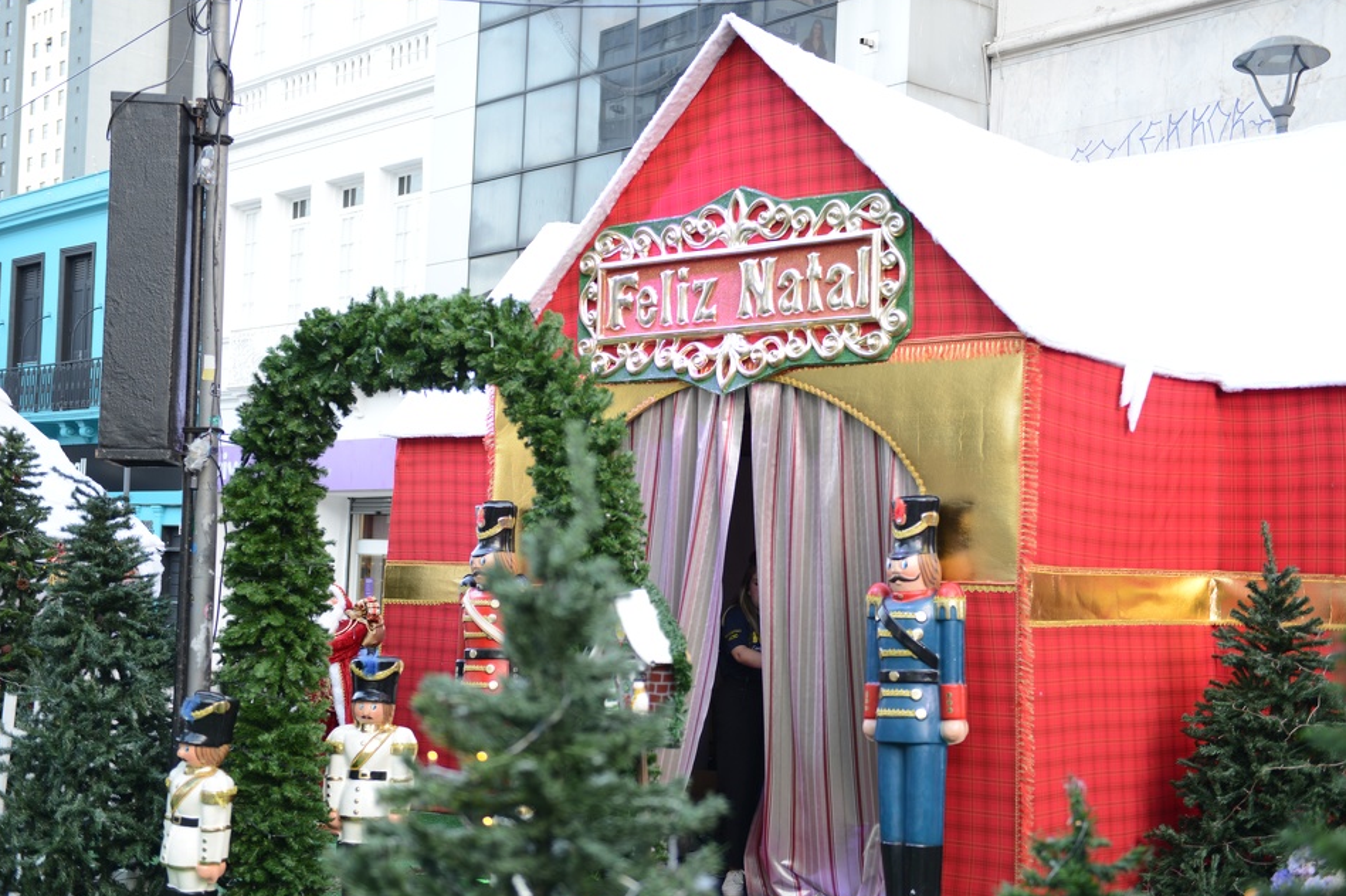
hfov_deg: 38.9
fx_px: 1906
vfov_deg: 26.5
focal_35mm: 51
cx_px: 685
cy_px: 461
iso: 160
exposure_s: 1/50
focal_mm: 48
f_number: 2.8
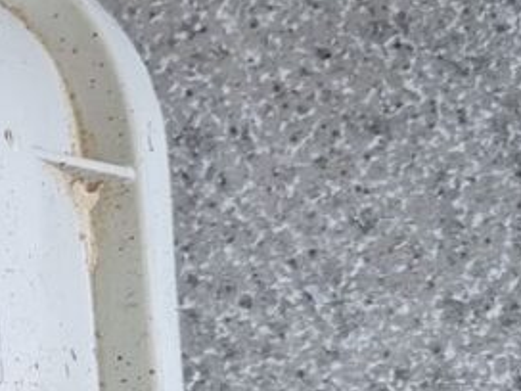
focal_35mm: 134
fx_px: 2017
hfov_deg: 12.5
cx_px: -609
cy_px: 422
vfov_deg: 10.9
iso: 50
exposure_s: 1/108
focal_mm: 5.4
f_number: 1.8
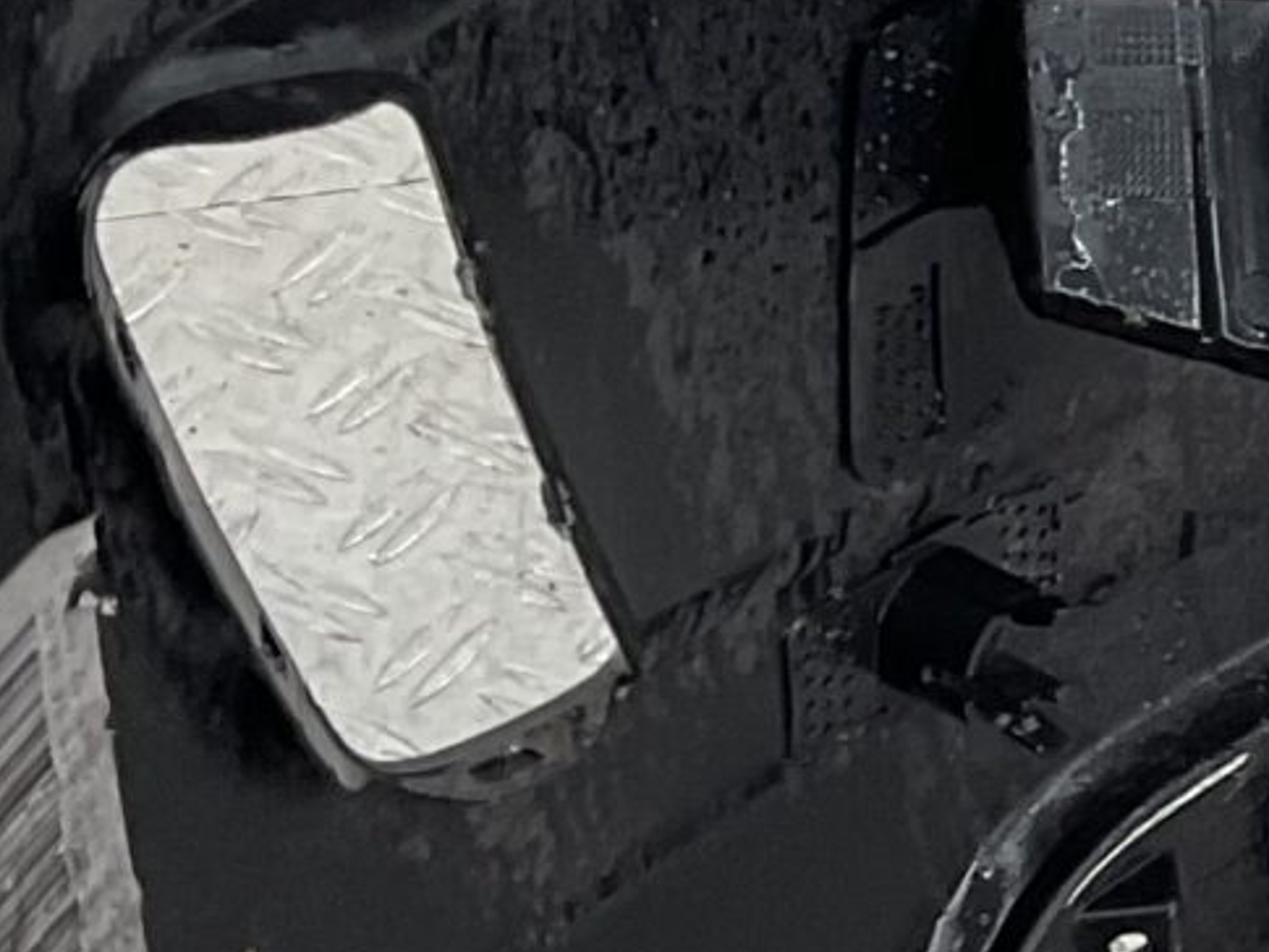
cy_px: 340
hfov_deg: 11.9
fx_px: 5610
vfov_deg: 9.7
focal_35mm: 153
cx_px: 2250
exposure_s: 1/100
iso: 32
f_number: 1.8
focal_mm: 3
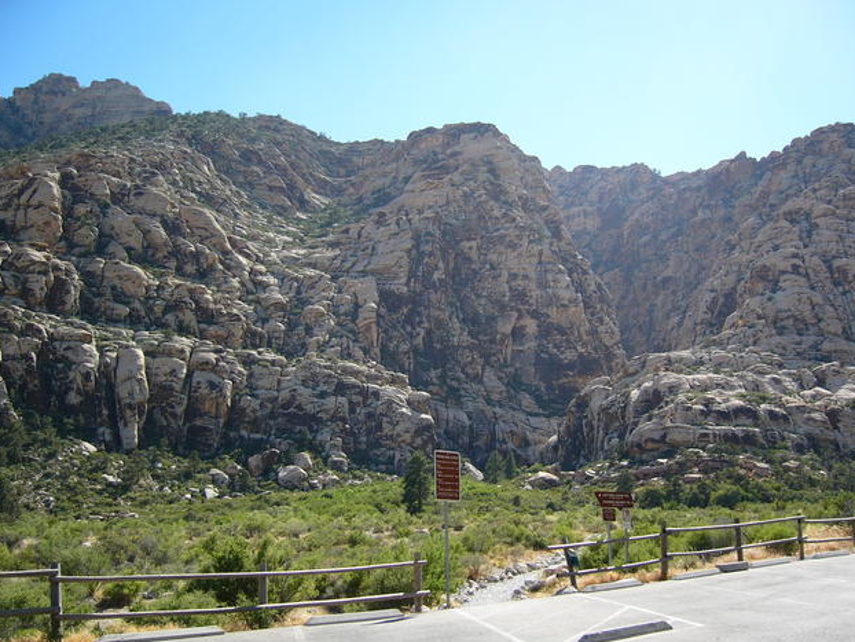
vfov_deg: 39.7
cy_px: 316
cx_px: 432
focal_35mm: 36
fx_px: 890
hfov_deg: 51.3
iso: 50
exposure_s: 1/500
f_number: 2.8
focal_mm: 5.8
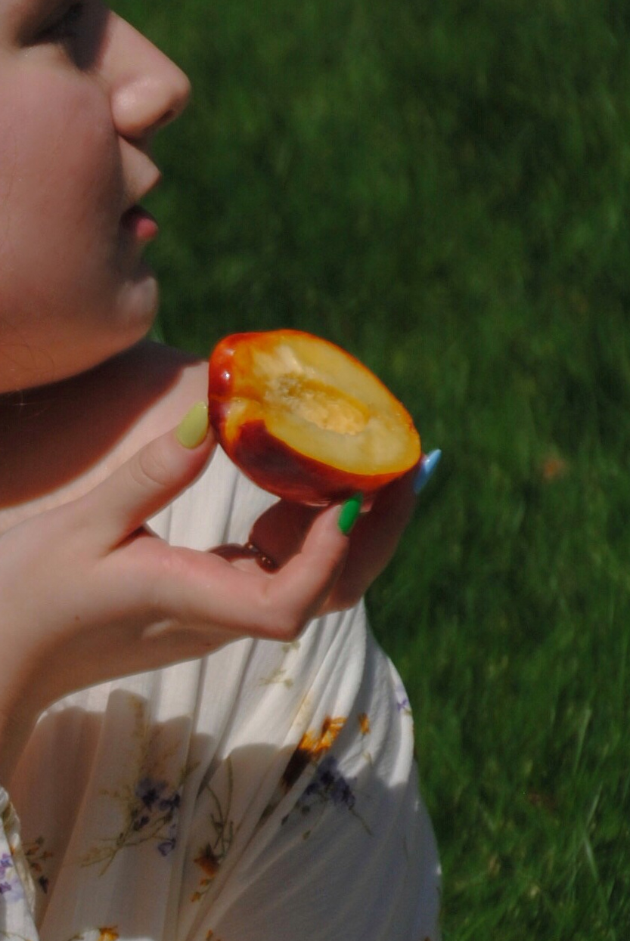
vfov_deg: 6.0
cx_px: -129
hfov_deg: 4.0
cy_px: 540
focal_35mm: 346
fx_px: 9047
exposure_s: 1/1600
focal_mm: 75
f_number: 5.3
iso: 100
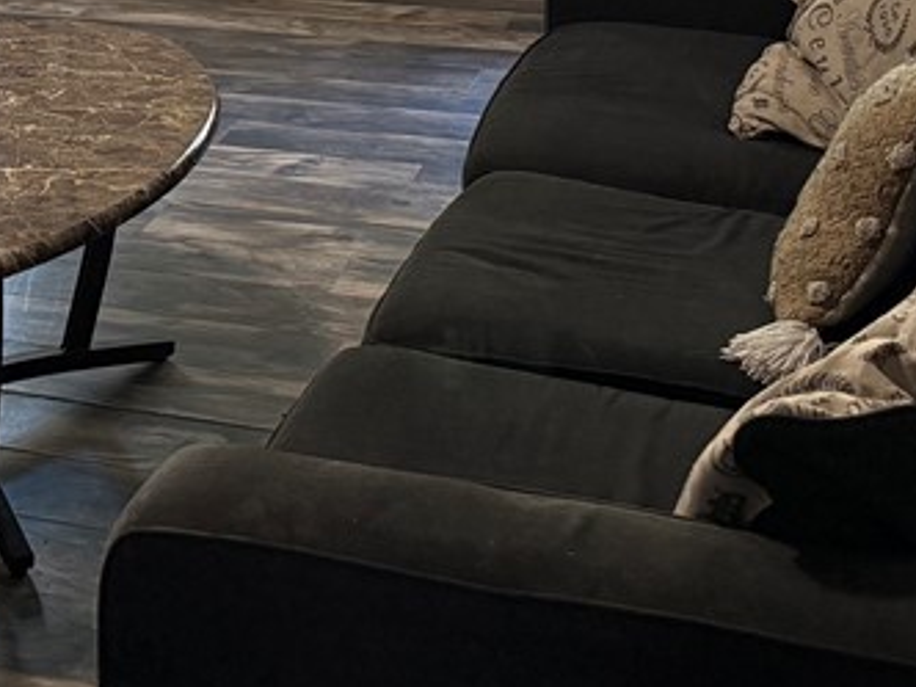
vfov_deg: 19.0
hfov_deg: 25.7
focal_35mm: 74
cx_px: 141
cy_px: -99
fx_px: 1958
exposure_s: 1/60
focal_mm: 6.76
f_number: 1.78
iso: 320
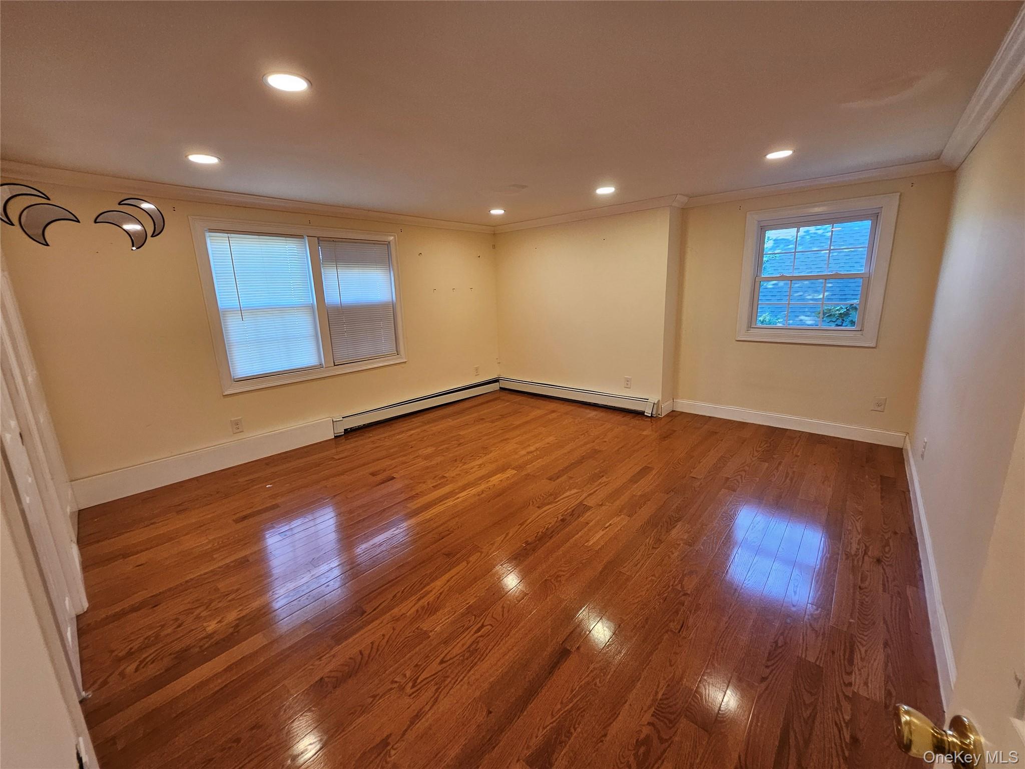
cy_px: 384
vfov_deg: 89.9
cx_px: 512
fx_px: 385
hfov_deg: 106.2
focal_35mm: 13
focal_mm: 1.7
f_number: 2.2
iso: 80
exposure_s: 1/60
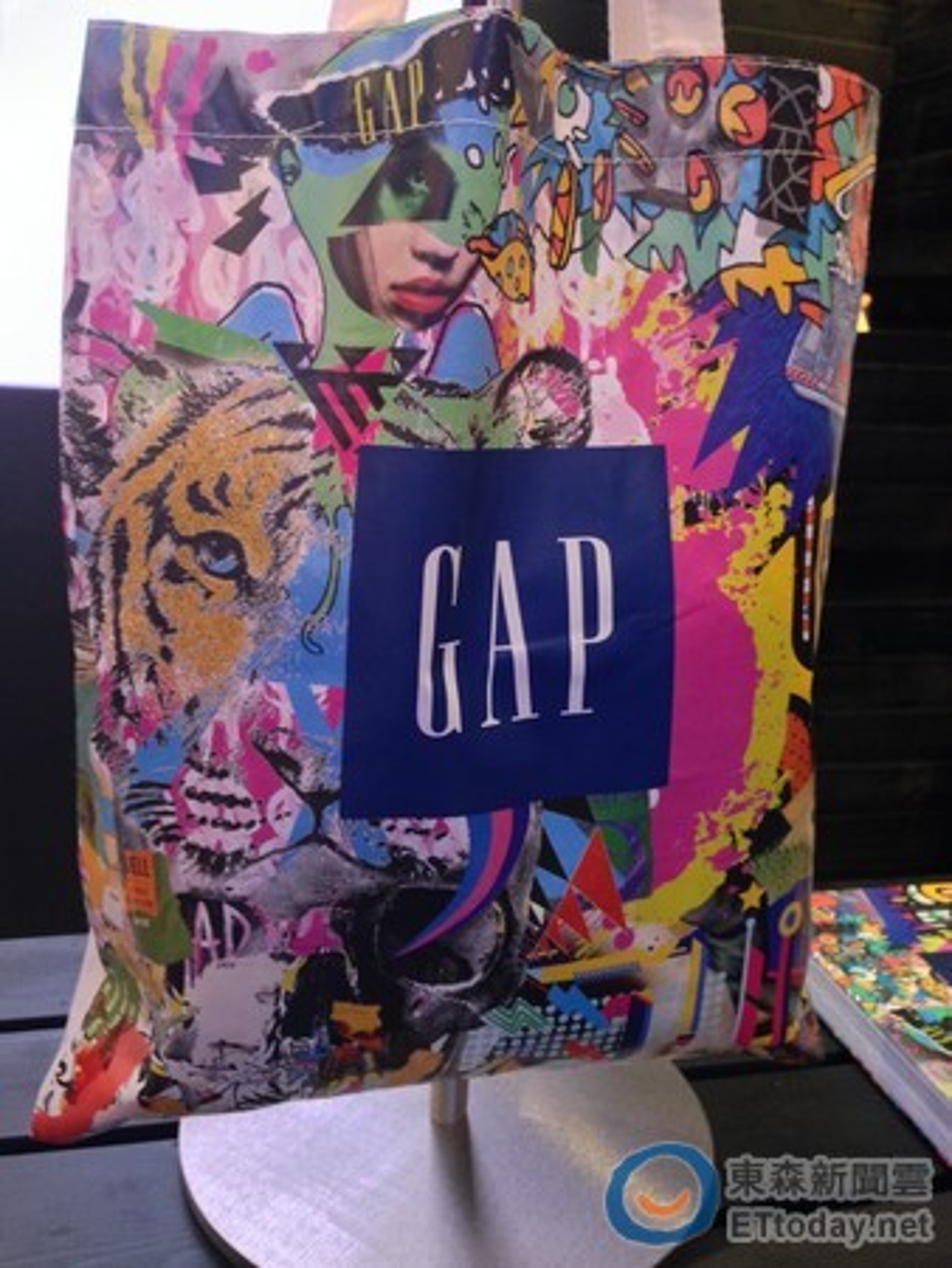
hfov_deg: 43.0
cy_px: 634
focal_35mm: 33
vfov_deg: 55.3
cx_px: 476
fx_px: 1209
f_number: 2.4
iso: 250
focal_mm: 4.12
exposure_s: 1/20
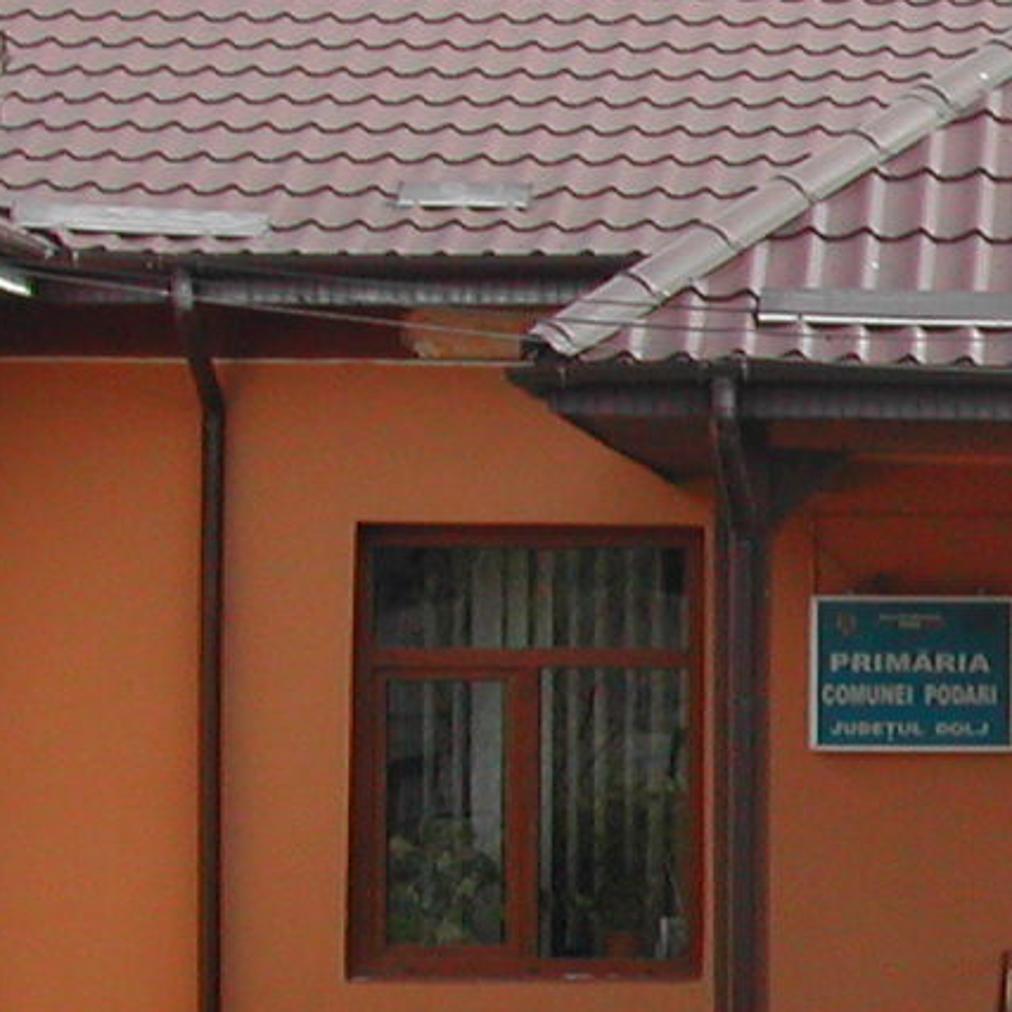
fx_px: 5325
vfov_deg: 10.9
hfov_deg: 10.3
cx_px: 1789
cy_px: 597
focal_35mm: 161
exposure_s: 1/160
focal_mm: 8
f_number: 7.6
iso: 100
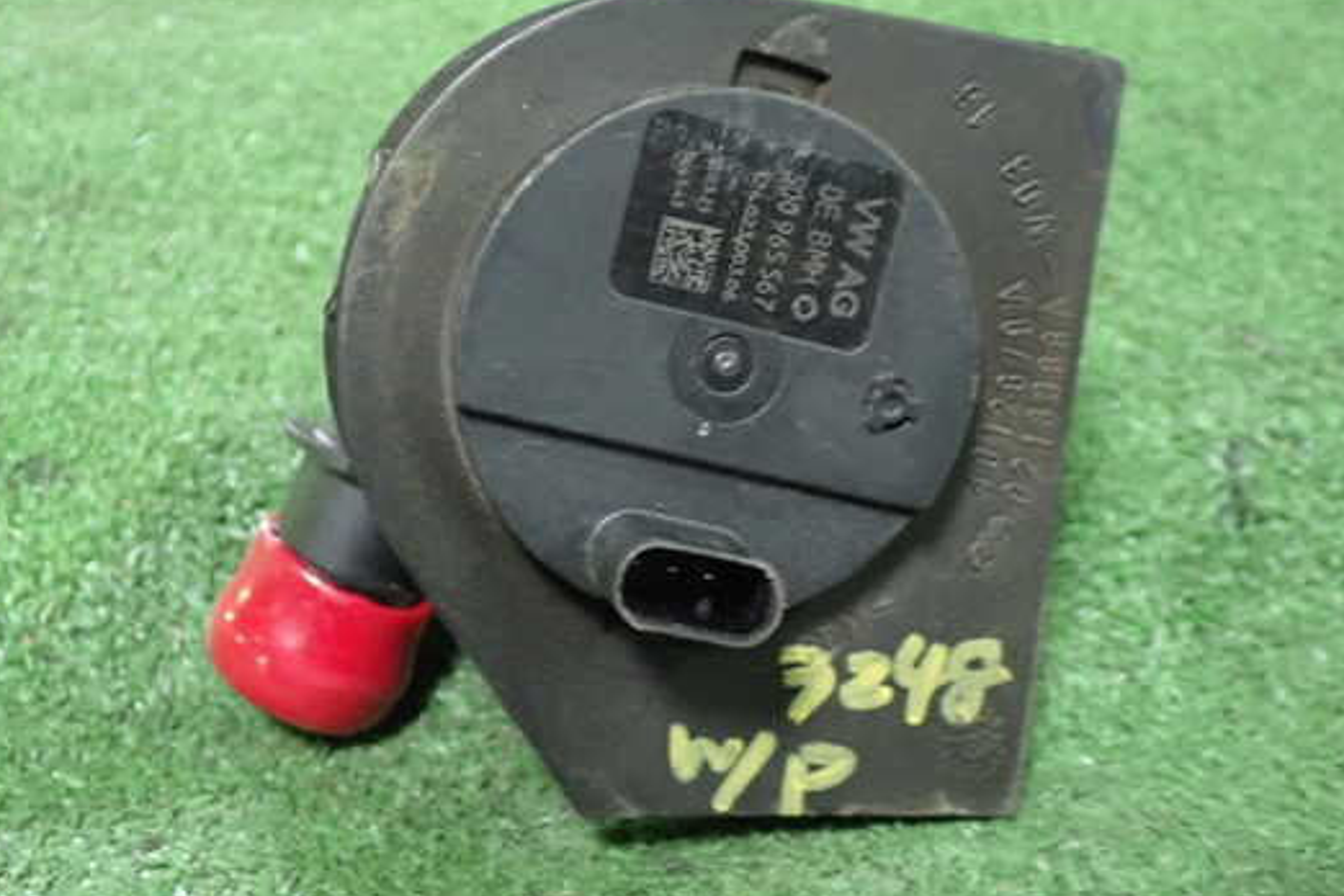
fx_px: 1829
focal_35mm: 49
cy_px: 461
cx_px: 739
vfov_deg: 27.5
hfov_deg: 40.3
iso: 800
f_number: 2.8
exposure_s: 1/15
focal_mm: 7.31
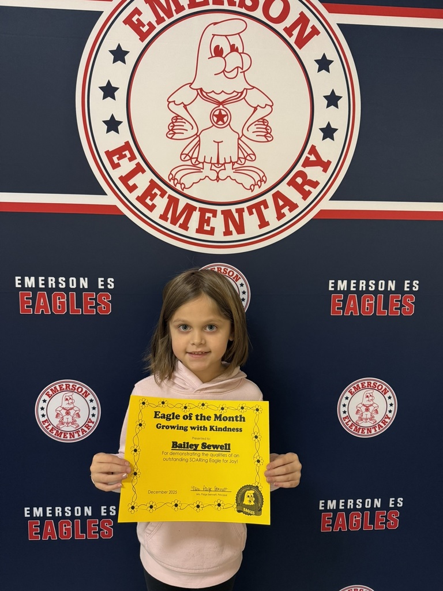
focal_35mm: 24
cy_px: 296
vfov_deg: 71.6
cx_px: 222
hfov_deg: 56.8
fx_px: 410
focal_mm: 6.76
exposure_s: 1/60
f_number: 1.78
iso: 320
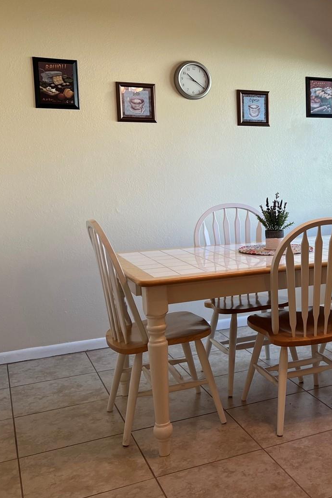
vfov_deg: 46.4
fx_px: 581
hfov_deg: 30.4
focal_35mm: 42
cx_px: 304
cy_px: 233
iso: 50
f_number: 1.5
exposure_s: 1/120
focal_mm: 5.7
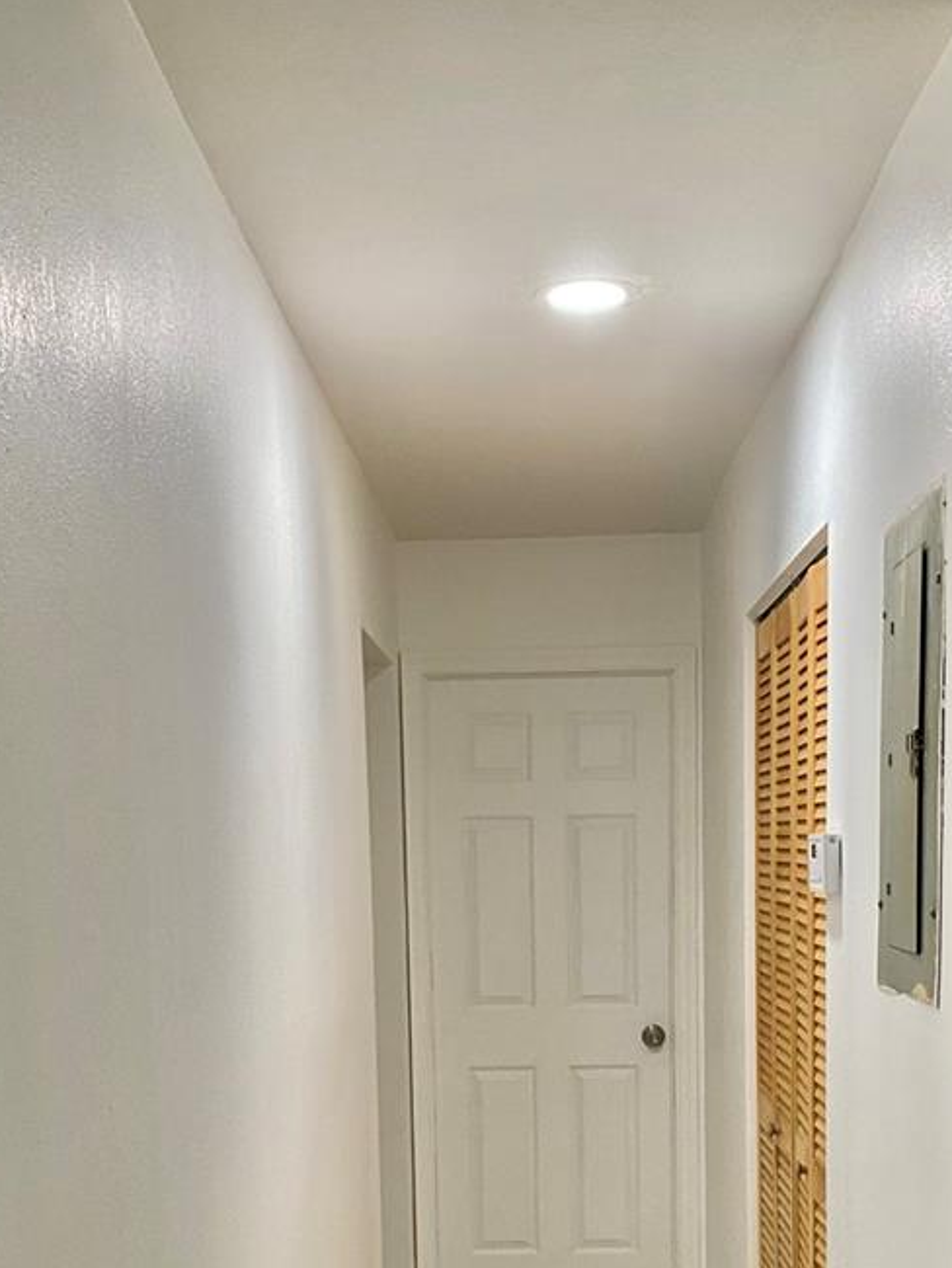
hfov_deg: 30.3
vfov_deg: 37.7
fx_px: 1759
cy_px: 1069
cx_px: 509
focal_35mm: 48
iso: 100
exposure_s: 1/60
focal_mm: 4.25
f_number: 1.8
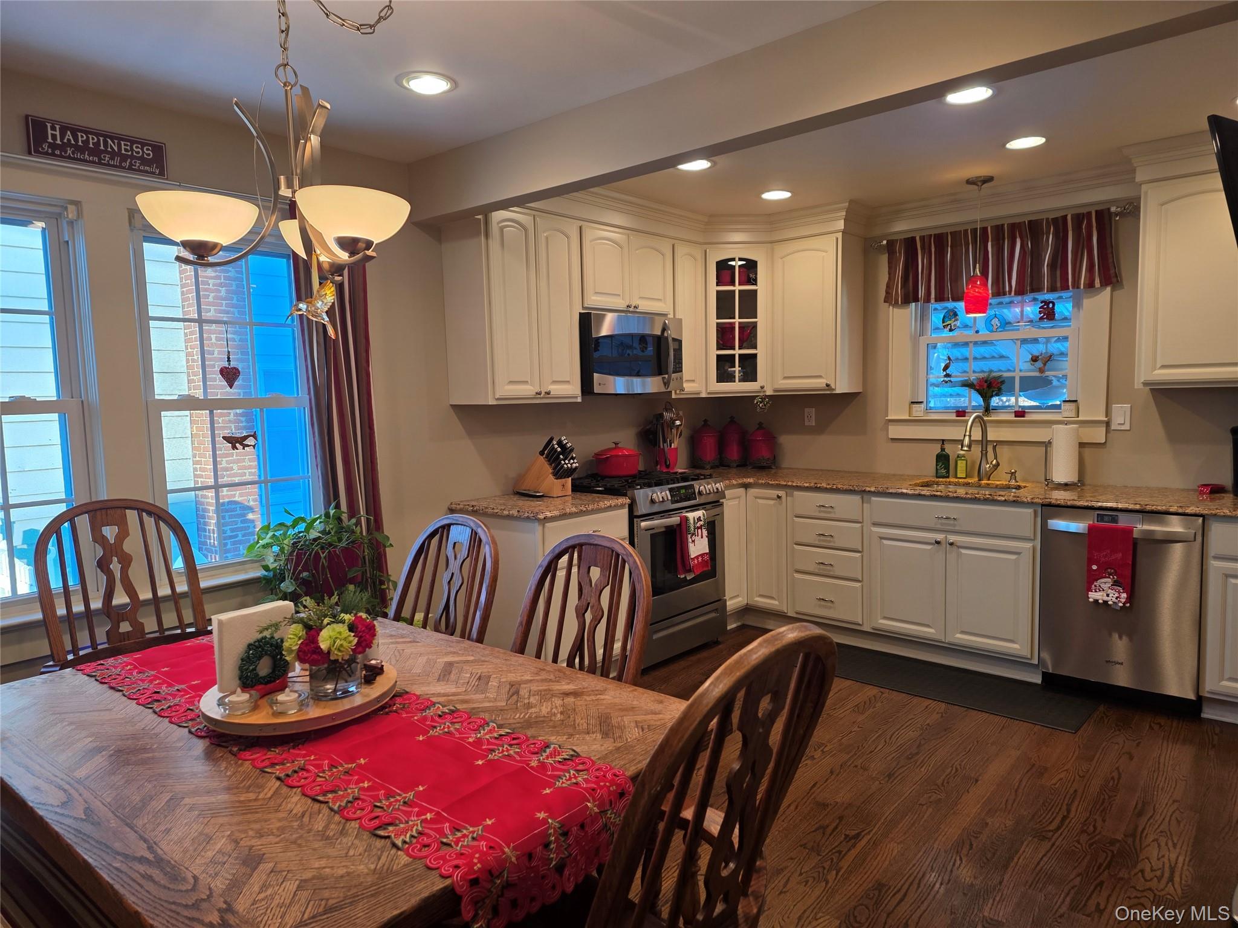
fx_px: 823
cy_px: 464
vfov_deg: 58.9
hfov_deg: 73.9
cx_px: 619
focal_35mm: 23
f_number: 1.7
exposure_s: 1/120
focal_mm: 6.3
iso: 100
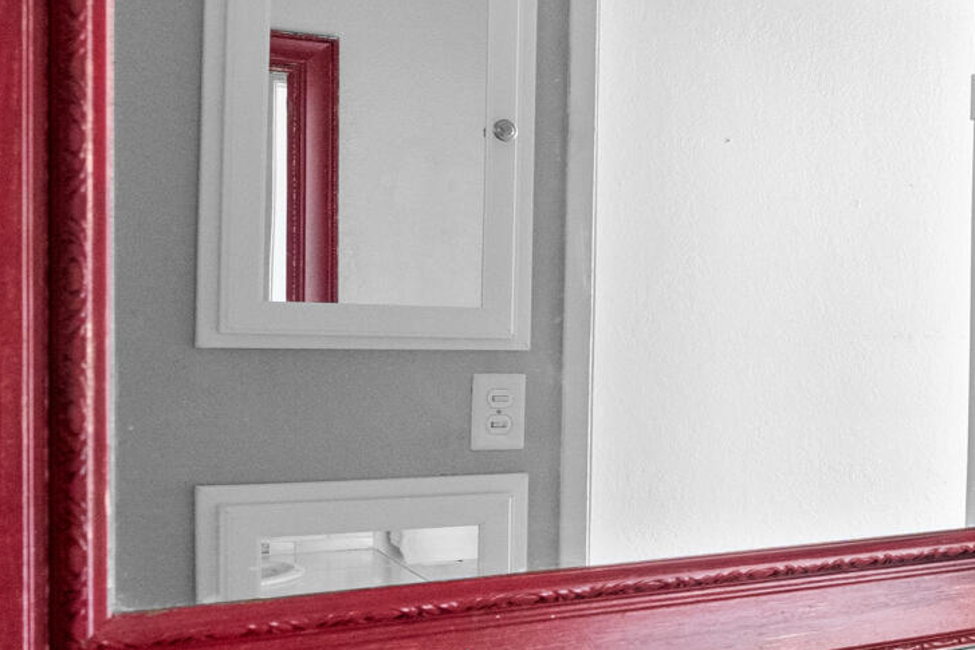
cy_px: 397
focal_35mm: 55
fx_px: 1490
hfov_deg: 26.5
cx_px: 1454
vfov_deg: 24.6
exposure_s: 2.5
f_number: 8
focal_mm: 16
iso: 2500
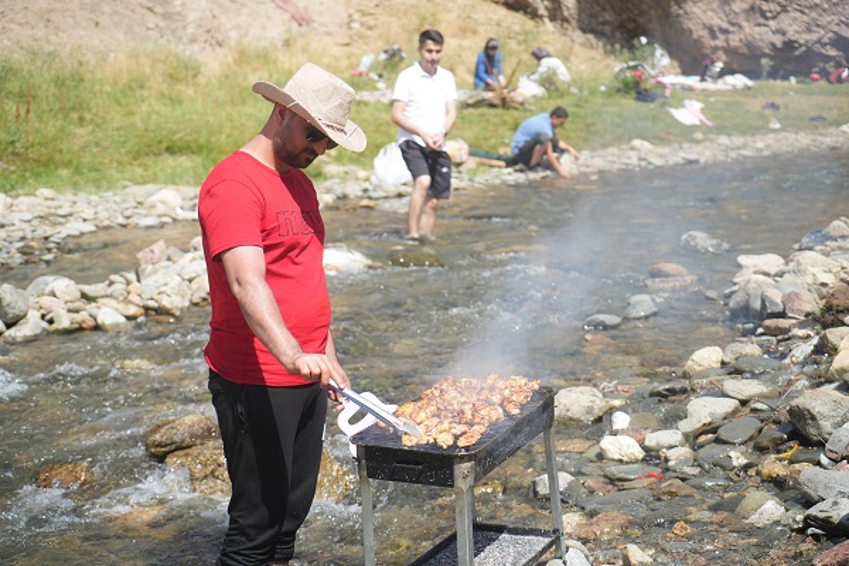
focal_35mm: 70
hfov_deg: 28.8
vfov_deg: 19.5
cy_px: 283
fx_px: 1651
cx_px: 424
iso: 100
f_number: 4
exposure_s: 1/640
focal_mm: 70
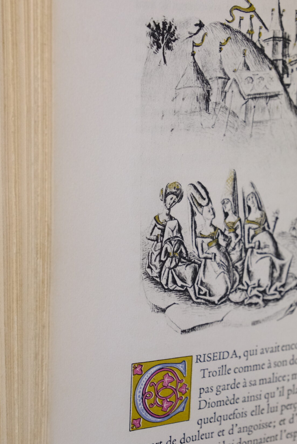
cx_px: 200
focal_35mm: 81
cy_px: 216
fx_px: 1002
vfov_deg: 25.1
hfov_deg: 16.8
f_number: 4
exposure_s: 1/100
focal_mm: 34.5
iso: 2000
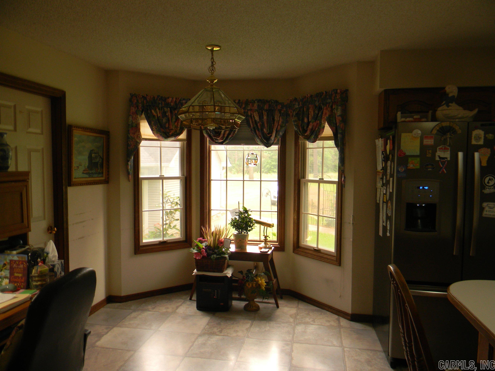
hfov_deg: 63.4
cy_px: 186
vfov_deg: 49.7
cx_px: 248
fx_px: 400
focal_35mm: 28
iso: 102
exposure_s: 1/30
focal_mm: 5
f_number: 3.5
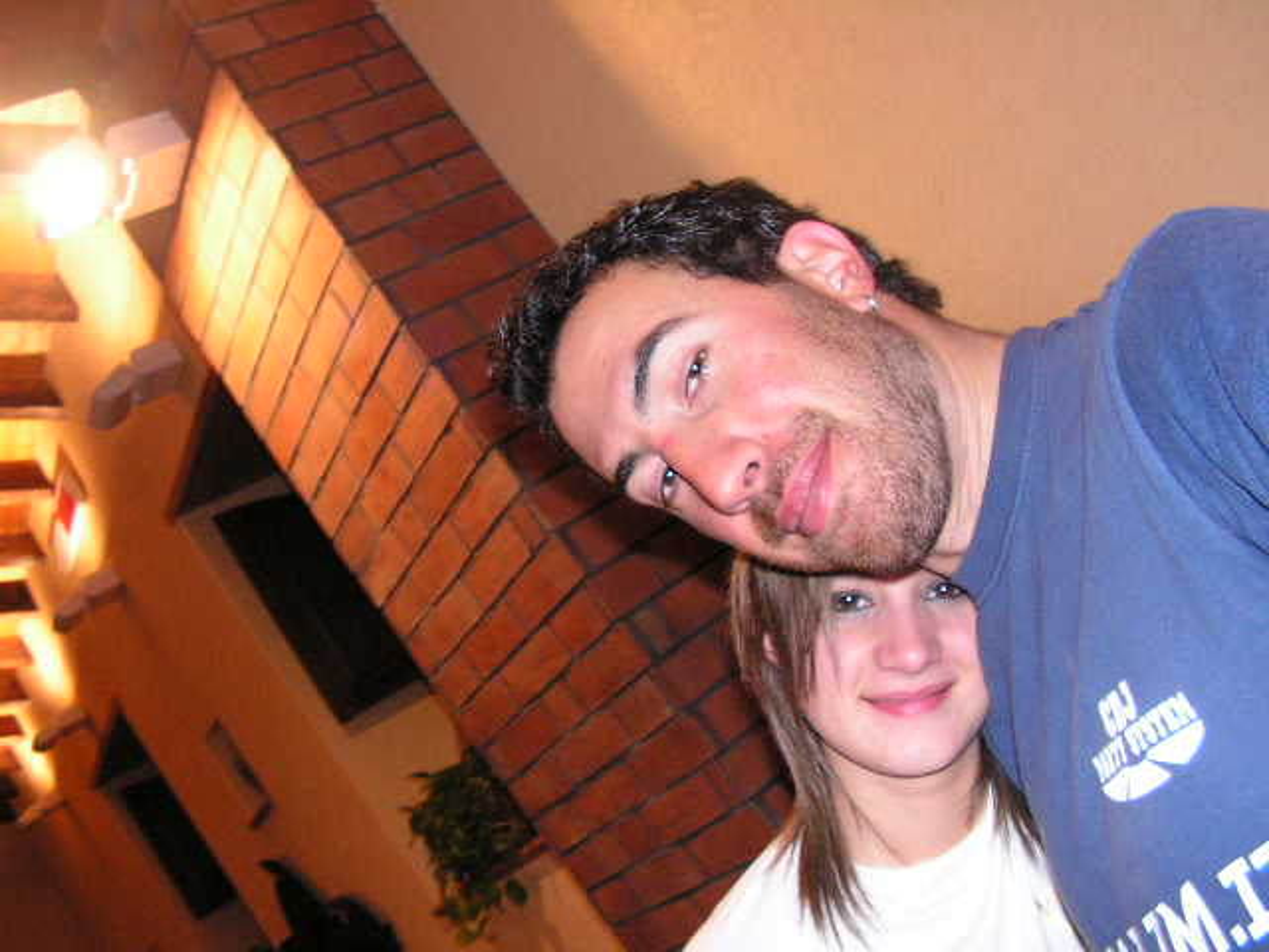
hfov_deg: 51.4
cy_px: 476
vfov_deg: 39.7
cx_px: 634
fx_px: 1320
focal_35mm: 36
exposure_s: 1/40
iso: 200
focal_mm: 6
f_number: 3.2
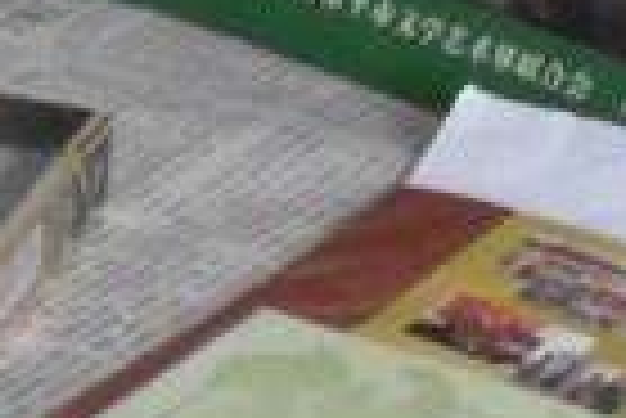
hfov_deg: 7.1
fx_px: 4665
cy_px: 193
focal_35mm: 268
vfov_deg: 5.1
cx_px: -973
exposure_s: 1/45
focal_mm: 6.3
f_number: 3.2
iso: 100
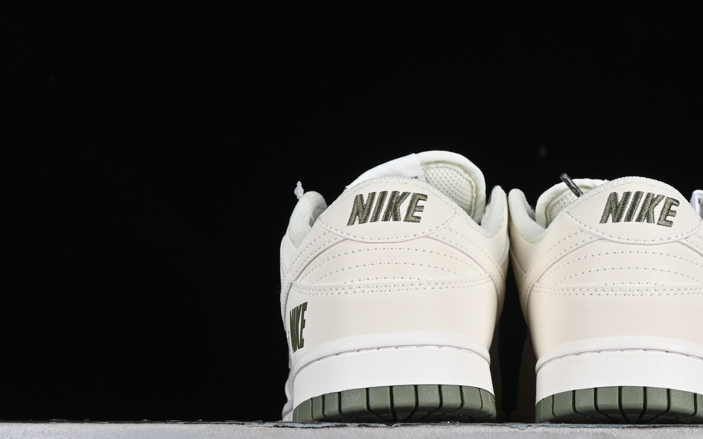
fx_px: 2184
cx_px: 522
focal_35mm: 114
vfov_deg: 11.5
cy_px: 206
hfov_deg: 18.2
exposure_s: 1/80
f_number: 8
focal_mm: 50
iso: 160
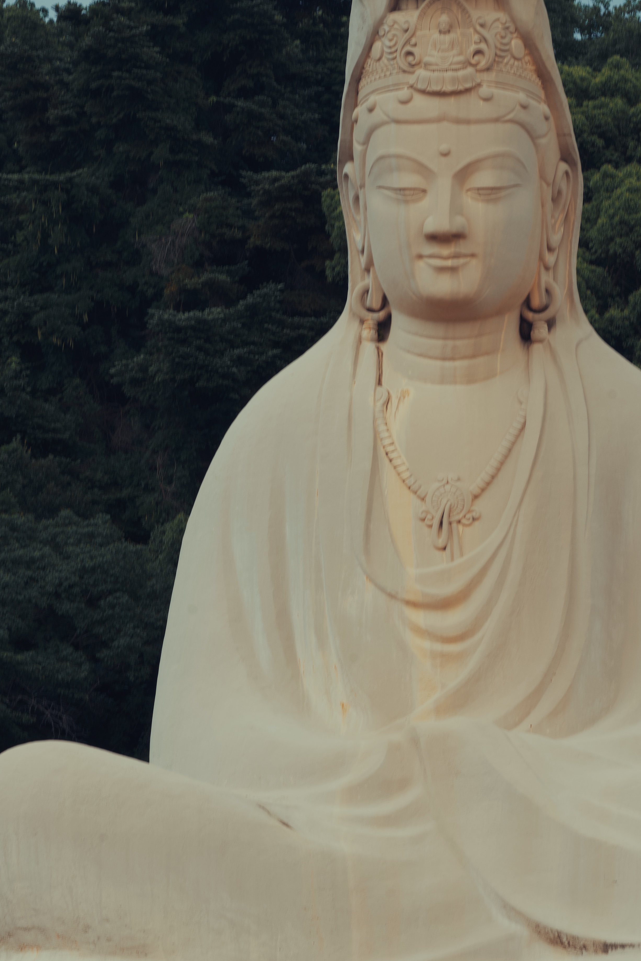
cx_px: 440
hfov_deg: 8.0
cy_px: 753
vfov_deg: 11.9
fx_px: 4593
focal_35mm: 172
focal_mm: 90
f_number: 16
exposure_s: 1/30
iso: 80
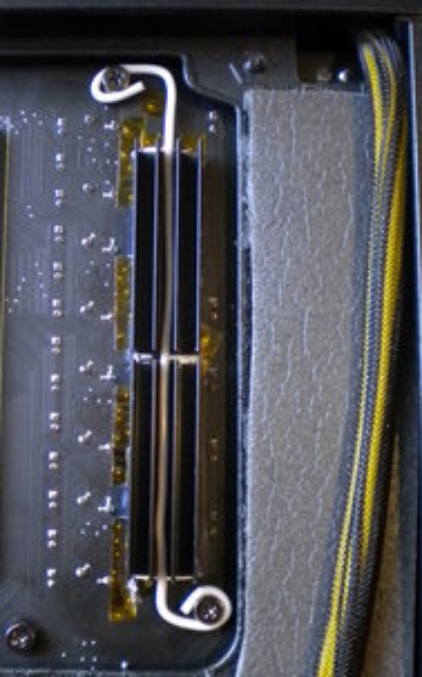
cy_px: 337
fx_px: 903
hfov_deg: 26.3
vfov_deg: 41.1
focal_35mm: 49
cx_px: 170
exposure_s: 1/11.6
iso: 400
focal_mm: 6.3
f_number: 3.1
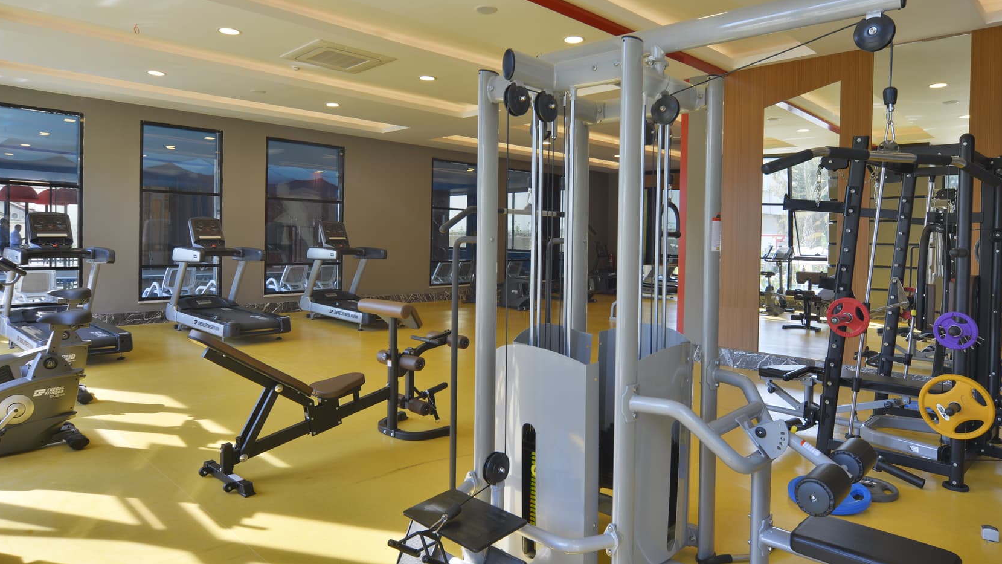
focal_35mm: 24
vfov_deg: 47.6
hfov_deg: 76.3
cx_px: 521
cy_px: 248
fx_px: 638
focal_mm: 19
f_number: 9
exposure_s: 1/13
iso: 100
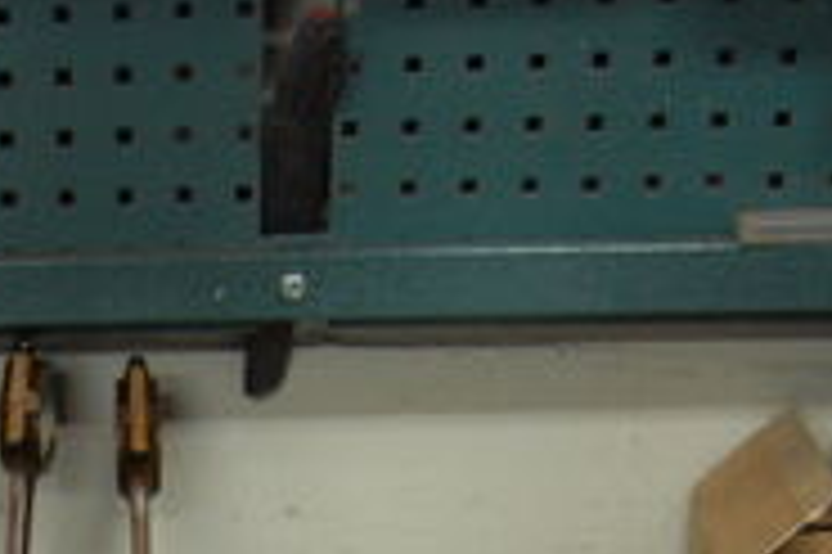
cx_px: -139
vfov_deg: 12.8
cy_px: 941
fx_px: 2280
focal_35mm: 99
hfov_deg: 19.6
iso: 800
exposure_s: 1/50
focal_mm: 19
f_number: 3.5
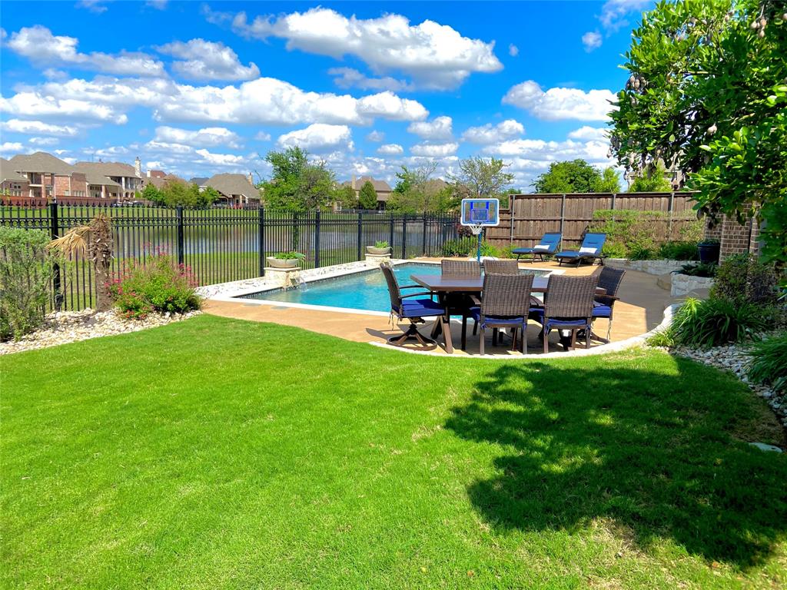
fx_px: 591
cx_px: 394
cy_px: 295
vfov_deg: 53.1
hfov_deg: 67.3
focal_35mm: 26
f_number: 1.8
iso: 32
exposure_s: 1/2967
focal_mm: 4.25
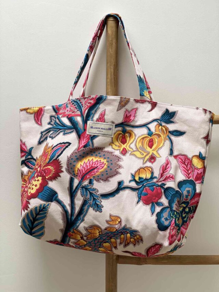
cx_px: 110
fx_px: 439
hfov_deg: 28.0
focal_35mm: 52
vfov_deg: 36.8
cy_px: 146
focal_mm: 6
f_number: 2
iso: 64
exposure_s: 1/122
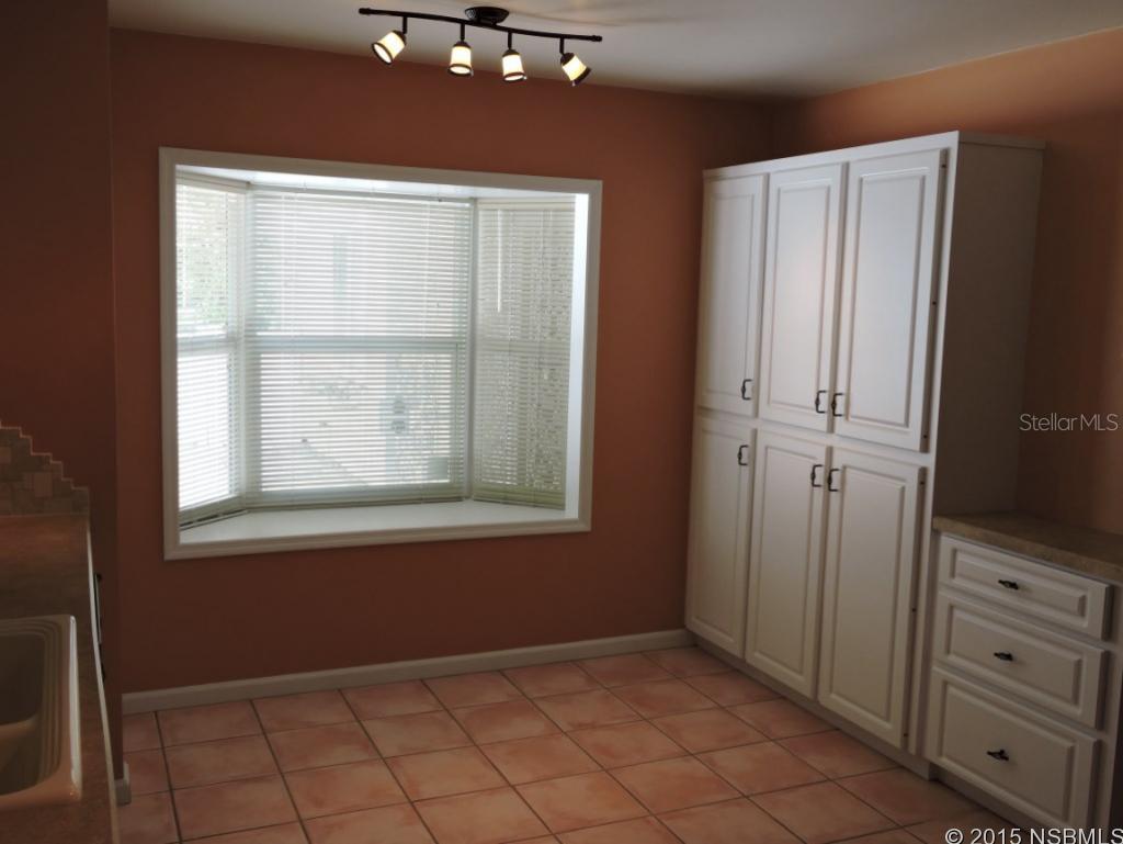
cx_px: 562
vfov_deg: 43.0
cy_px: 422
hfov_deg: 55.3
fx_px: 1071
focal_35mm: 33
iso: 100
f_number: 3.6
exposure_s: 1/60
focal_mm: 5.9
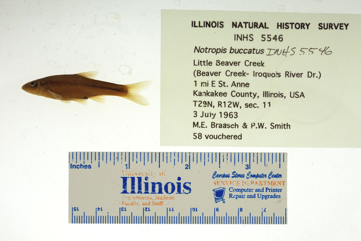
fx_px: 602
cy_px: 120
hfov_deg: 33.4
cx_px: 180
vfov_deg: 22.6
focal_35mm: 60
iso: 100
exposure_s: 1/200
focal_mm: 60
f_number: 10
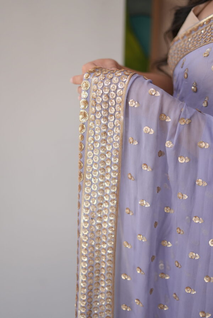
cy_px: 159
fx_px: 443
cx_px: 106
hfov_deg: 27.0
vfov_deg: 39.6
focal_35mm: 50
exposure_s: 1/160
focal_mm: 50
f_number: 2
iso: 400
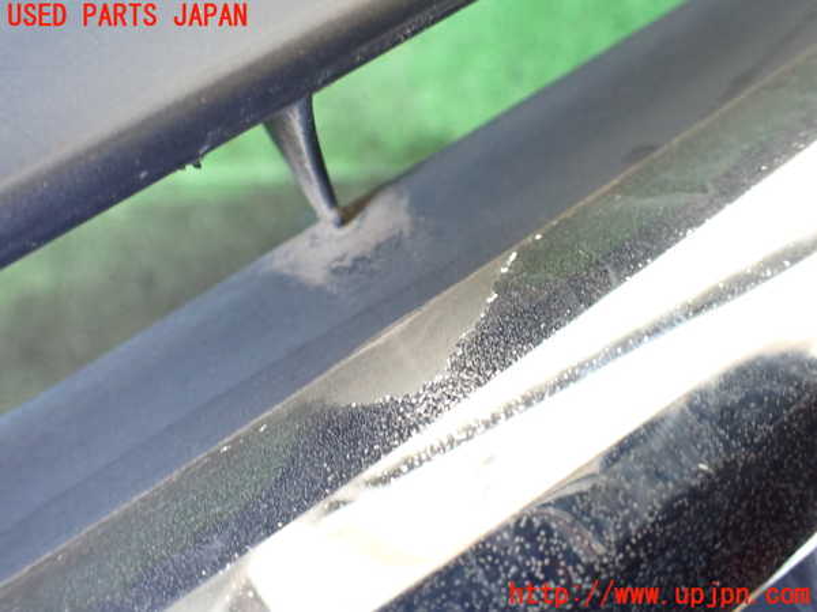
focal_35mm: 30
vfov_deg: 46.8
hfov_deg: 60.0
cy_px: 306
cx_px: 408
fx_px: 708
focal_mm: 5.4
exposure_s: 1/60
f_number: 2.3
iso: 800
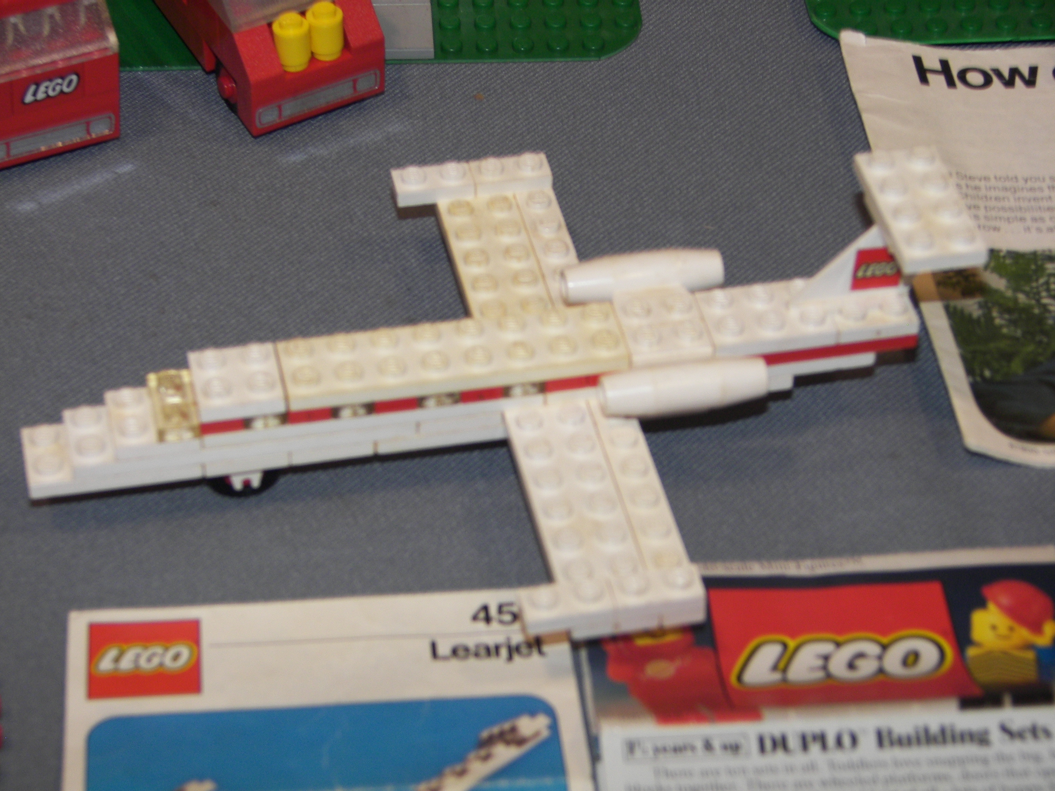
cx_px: 528
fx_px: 3078
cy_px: 396
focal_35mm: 101
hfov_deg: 19.4
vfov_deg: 14.6
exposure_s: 1/40
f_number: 3.2
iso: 64
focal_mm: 16.8
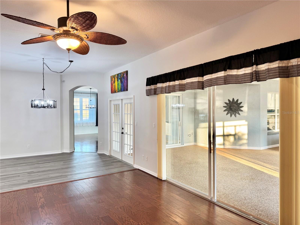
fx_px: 208
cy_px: 112
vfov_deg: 56.8
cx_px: 150
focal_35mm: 24
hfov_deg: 71.6
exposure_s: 1/60
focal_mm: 6.76
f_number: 1.78
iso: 125
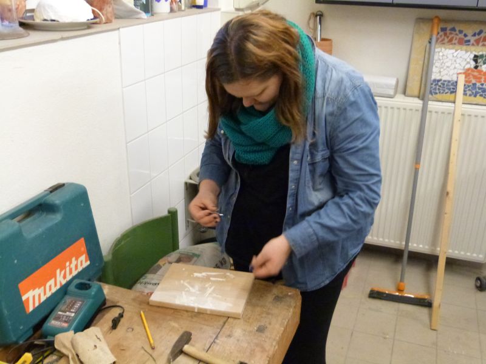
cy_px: 182
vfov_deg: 39.7
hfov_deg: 51.4
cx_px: 243
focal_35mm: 36
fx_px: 505
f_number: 3.1
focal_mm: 6.3
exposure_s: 1/40
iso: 800
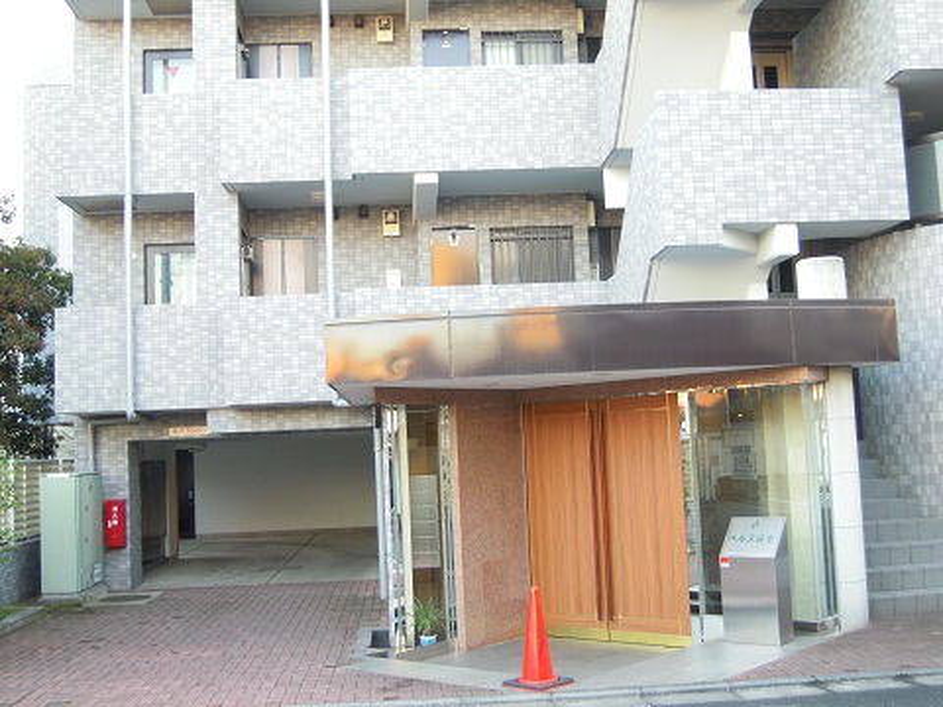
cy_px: 354
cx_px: 472
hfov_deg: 45.8
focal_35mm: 41
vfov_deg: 35.1
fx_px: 1117
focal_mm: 7.3
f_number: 3.2
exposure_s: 1/40
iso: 200
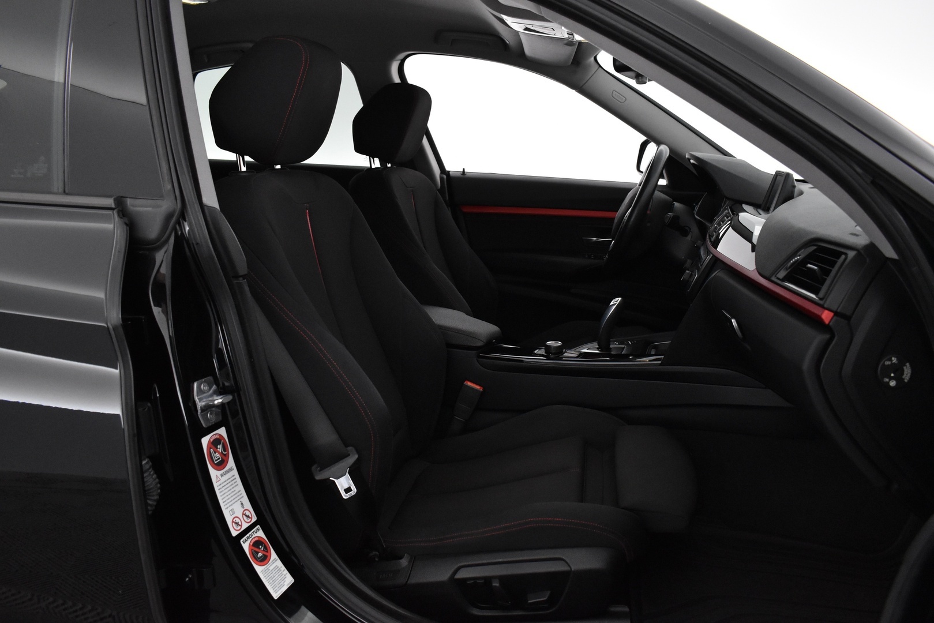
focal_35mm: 27
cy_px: 312
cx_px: 467
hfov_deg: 67.4
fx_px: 701
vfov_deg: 47.9
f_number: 4.5
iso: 3200
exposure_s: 1/100
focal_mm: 18
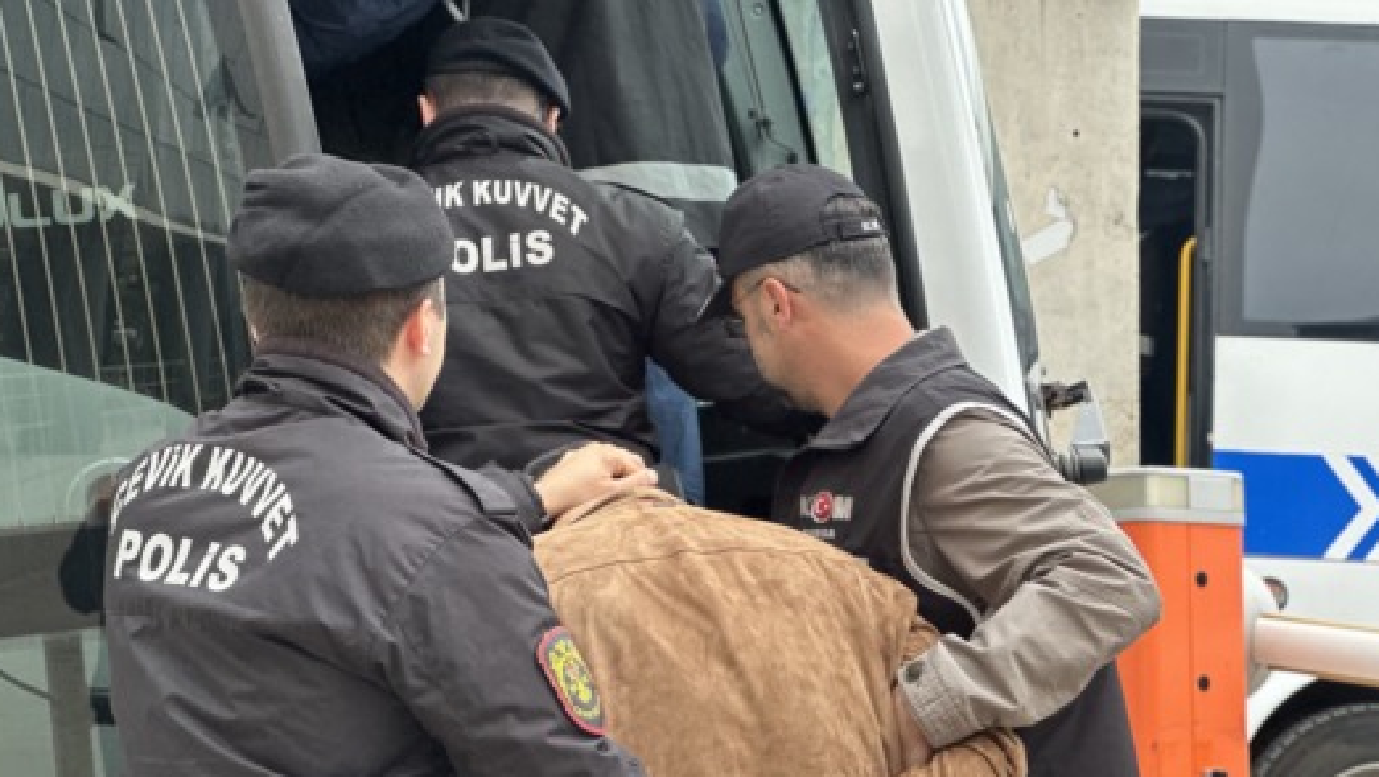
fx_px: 3292
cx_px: 679
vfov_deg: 13.4
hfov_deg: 23.7
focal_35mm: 90
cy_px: 550
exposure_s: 1/121
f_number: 2.8
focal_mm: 9
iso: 50
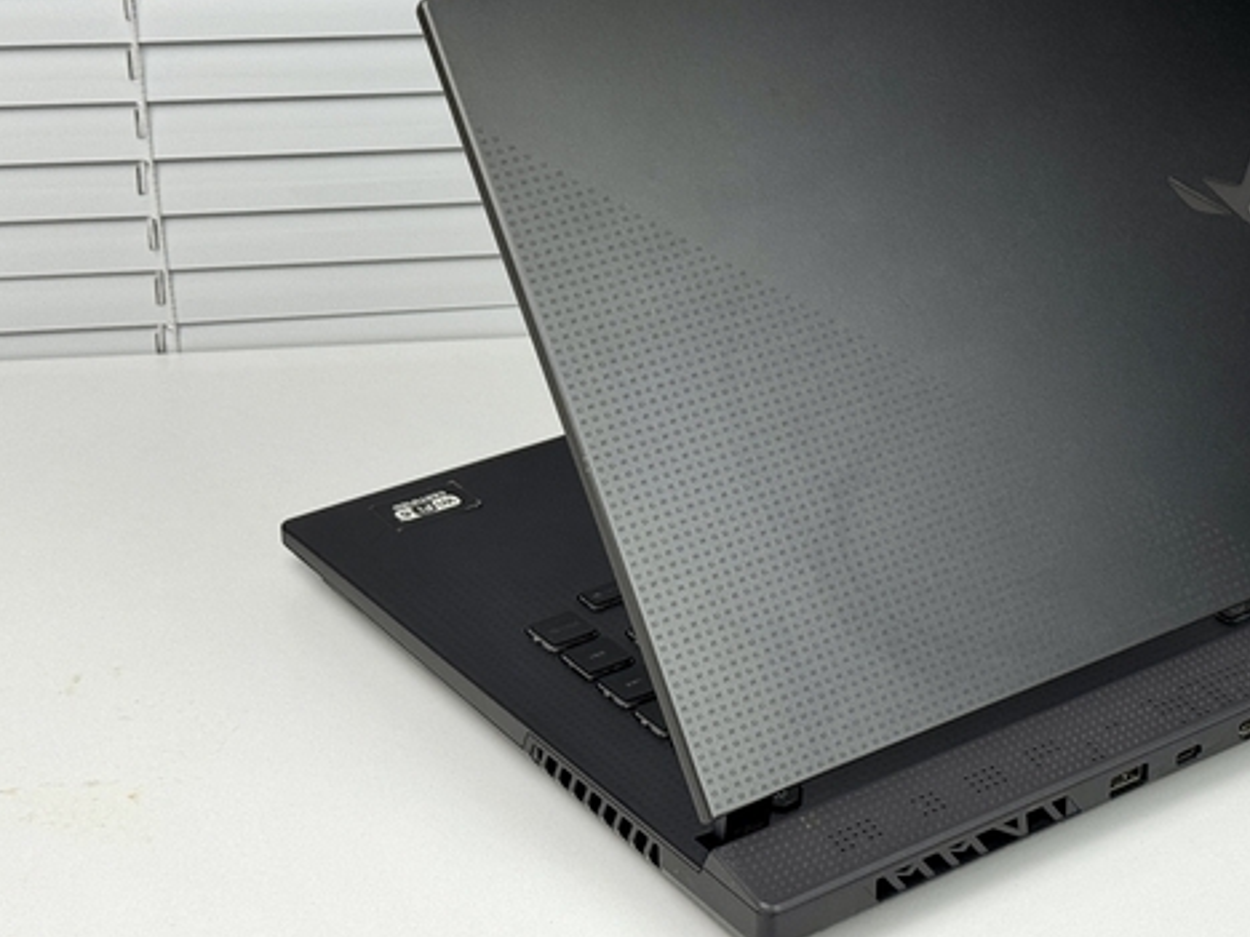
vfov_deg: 17.9
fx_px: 2961
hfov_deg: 23.7
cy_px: 275
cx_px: 897
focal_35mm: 82
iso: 64
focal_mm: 6.76
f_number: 1.78
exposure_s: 1/340
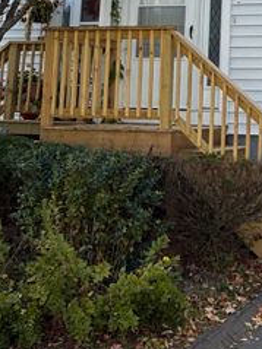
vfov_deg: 27.4
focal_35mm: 67
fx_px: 677
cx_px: 306
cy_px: 4
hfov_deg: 20.6
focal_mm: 2.22
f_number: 2.2
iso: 50
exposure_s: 1/654
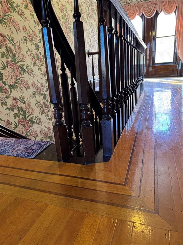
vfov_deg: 71.6
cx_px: 92
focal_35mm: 24
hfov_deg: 56.8
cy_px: 122
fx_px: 169
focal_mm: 6.76
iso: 400
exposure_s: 1/60
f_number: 1.78
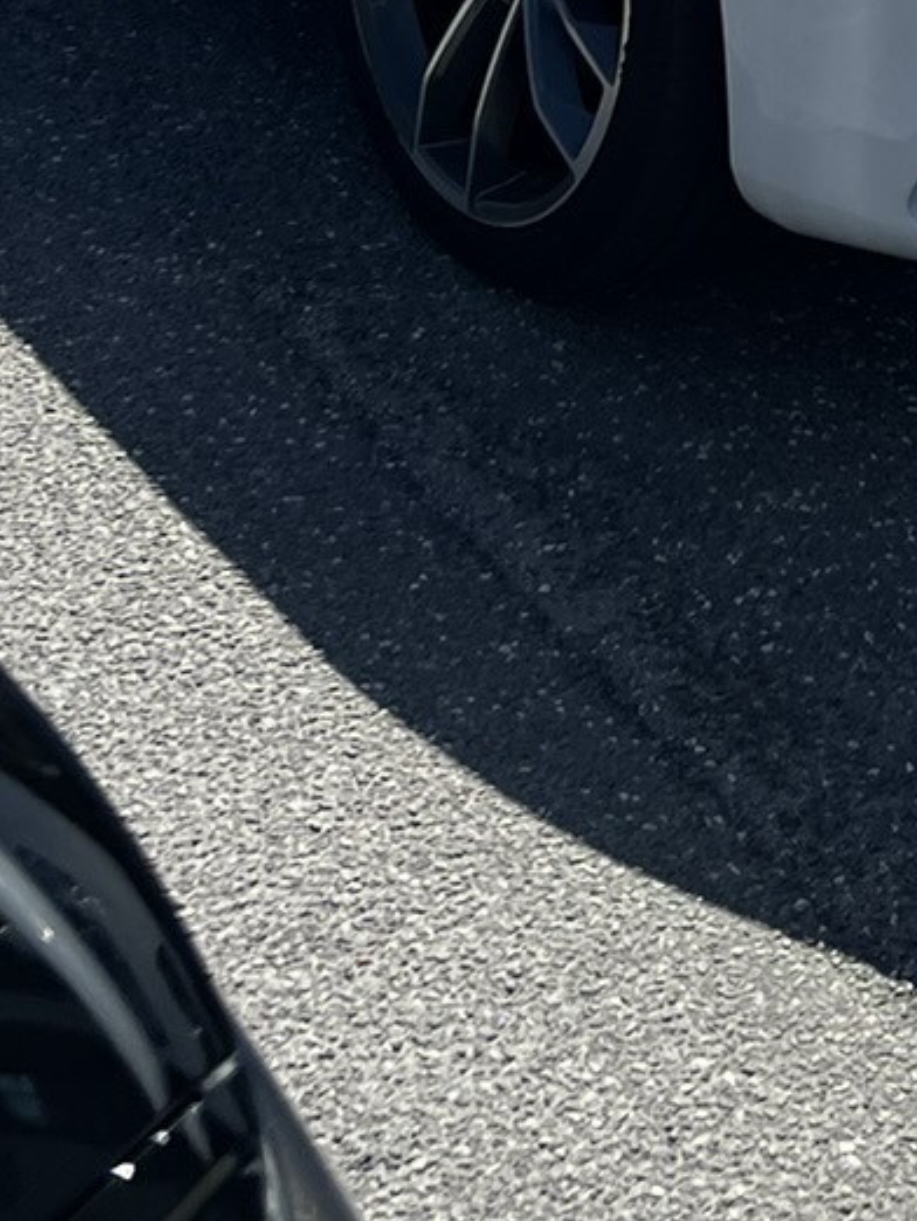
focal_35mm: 102
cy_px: -643
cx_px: 1216
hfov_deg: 13.9
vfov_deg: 17.2
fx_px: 3600
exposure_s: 1/4115
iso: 50
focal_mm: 5.7
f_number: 1.5
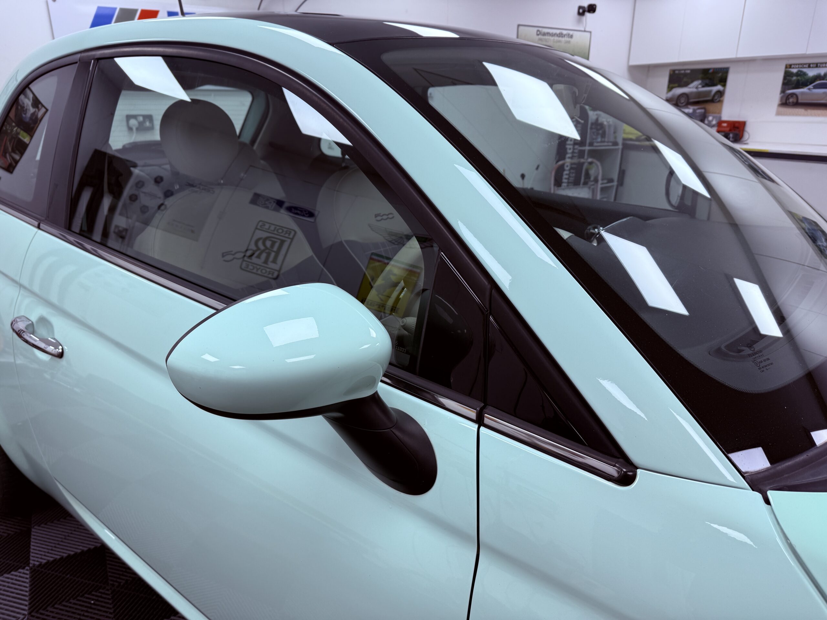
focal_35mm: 24
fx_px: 573
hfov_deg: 71.6
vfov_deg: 56.8
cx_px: 414
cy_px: 310
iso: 50
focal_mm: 6.76
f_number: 1.78
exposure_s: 1/121
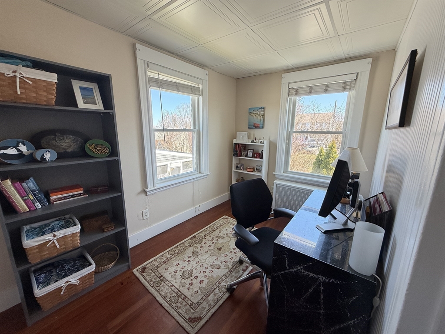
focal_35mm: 14
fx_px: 180
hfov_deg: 102.1
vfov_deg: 85.7
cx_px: 222
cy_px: 167
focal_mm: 2.22
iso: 160
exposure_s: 1/121
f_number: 2.2
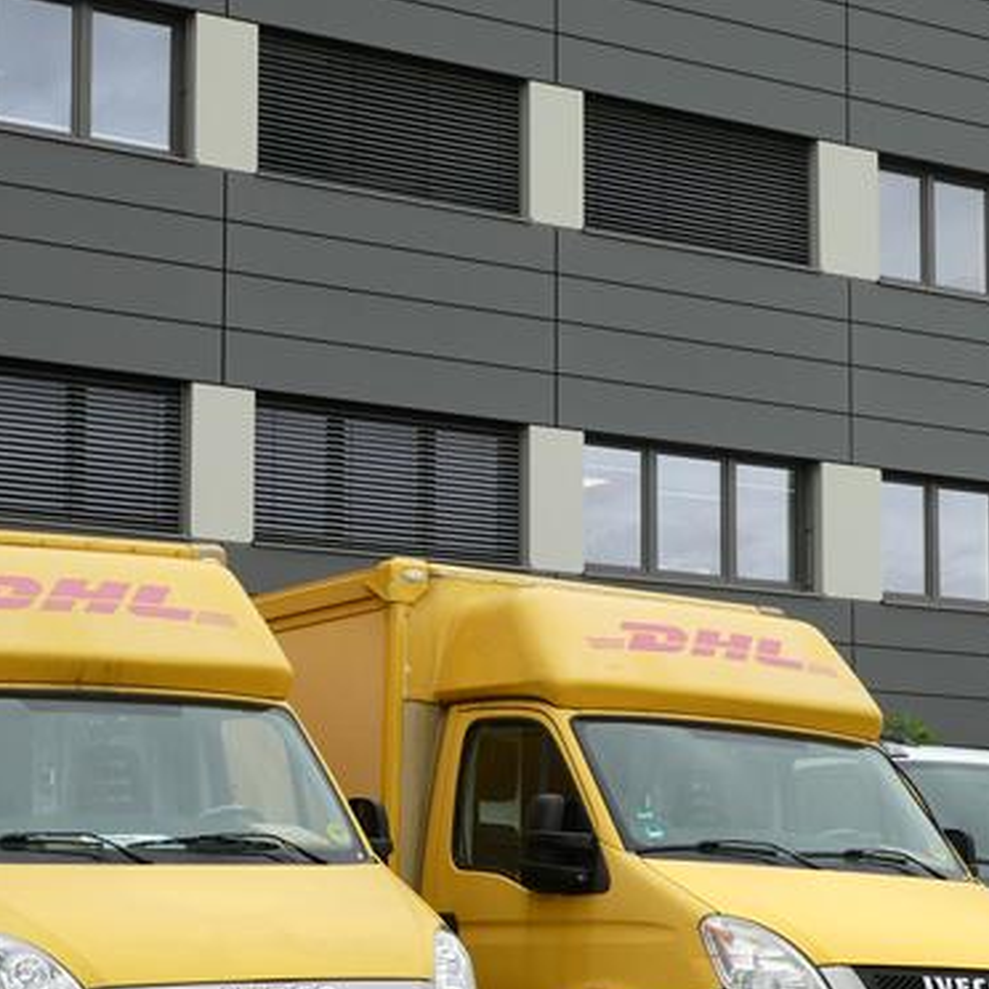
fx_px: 2457
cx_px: 327
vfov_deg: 22.6
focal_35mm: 76
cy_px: 710
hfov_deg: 22.7
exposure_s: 1/200
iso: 80
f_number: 3.8
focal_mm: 7.2
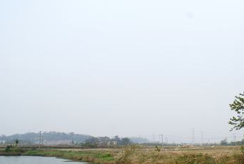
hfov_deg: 35.5
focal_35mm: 53
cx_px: 214
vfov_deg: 25.5
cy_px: 106
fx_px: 360
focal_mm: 20
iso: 100
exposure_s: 1/160
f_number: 10
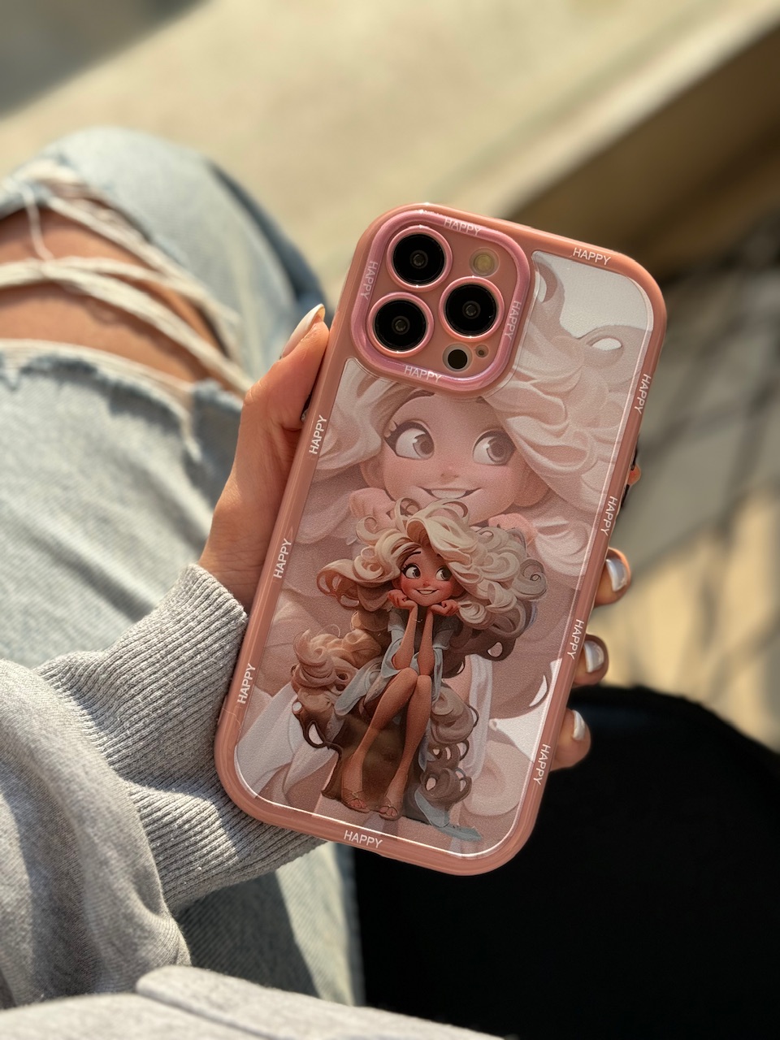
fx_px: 1442
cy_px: 520
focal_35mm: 48
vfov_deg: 39.7
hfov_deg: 30.3
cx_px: 390
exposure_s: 1/2252
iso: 64
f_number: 1.78
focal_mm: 6.86
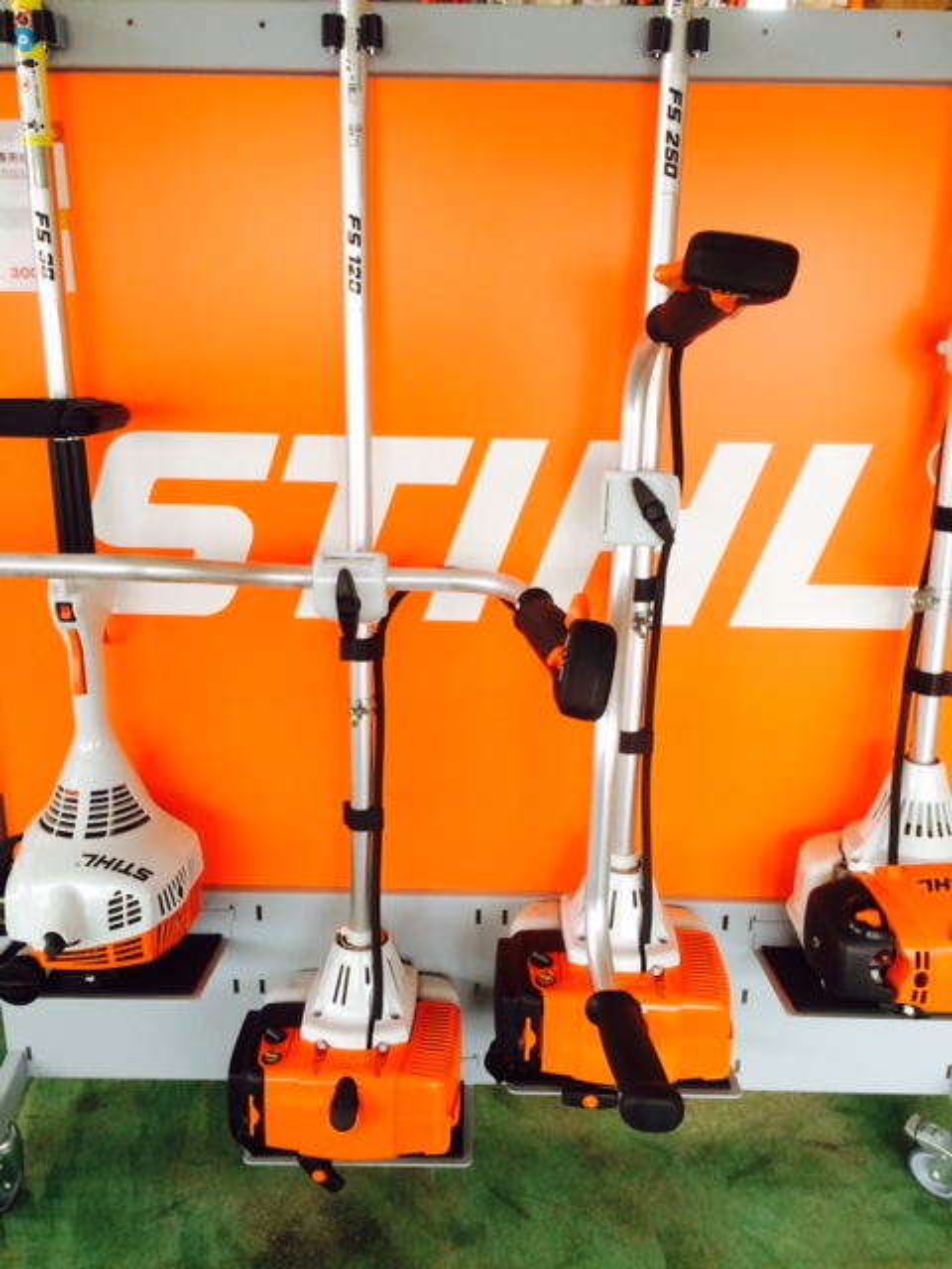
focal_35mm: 29
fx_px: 1063
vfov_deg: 61.7
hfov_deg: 48.2
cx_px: 476
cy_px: 634
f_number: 2.2
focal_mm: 4.15
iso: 64
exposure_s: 1/30
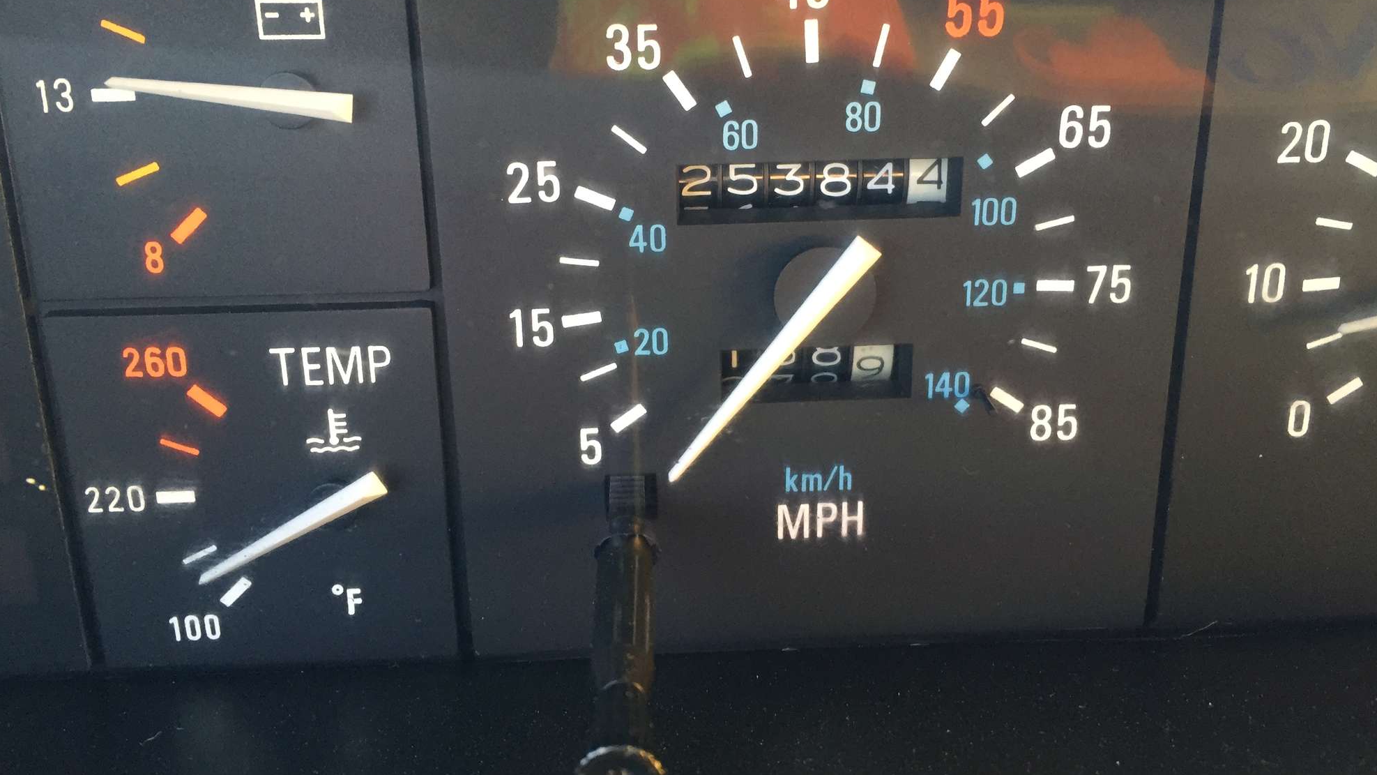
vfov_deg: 36.5
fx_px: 1168
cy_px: 290
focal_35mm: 32
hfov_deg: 61.0
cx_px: 695
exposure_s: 1/30
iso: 100
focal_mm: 4.15
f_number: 2.2
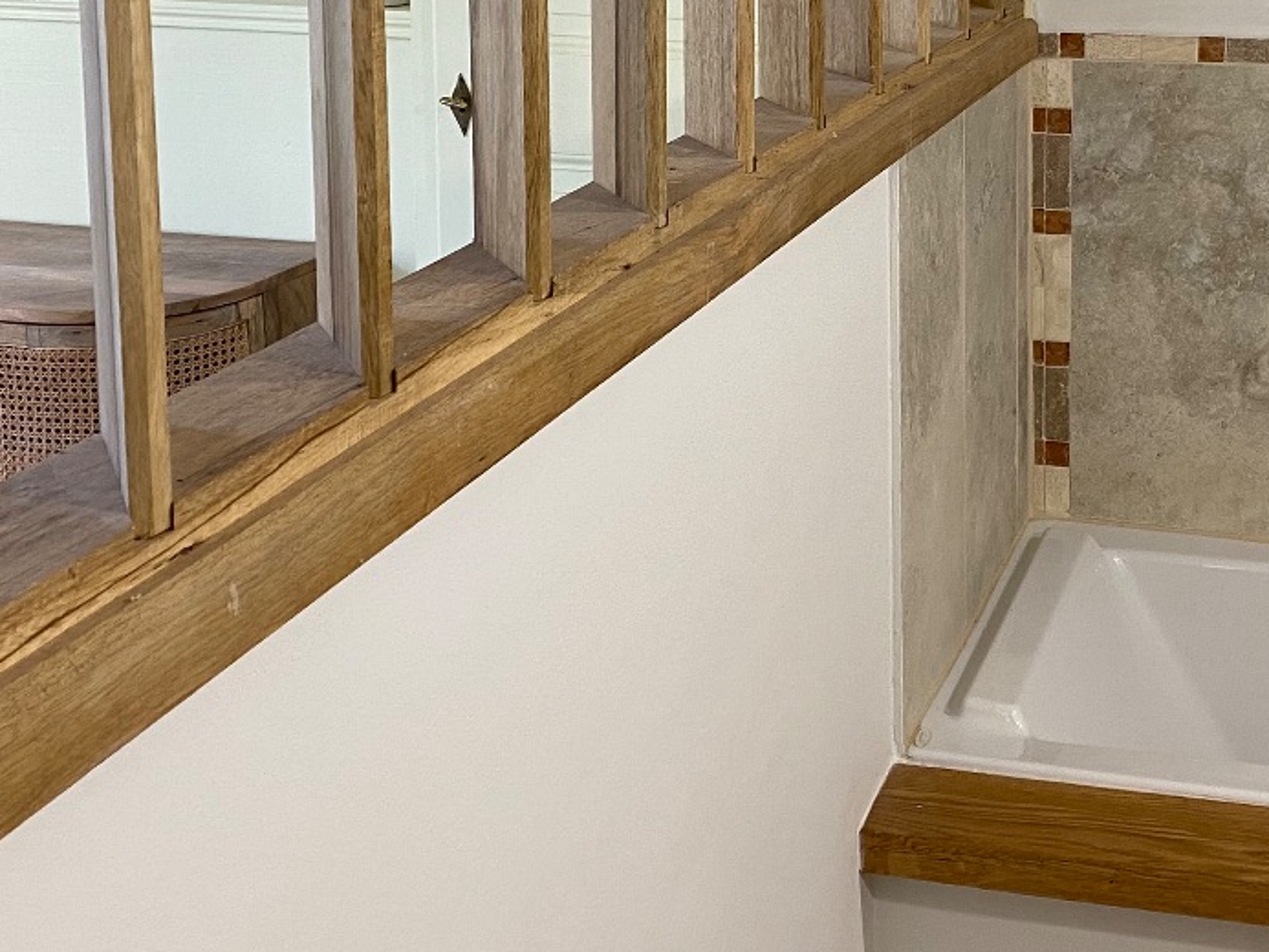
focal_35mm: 60
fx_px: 2200
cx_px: 875
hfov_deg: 31.8
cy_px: 49
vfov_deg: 23.6
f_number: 1.8
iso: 80
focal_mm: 4.25
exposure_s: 1/50
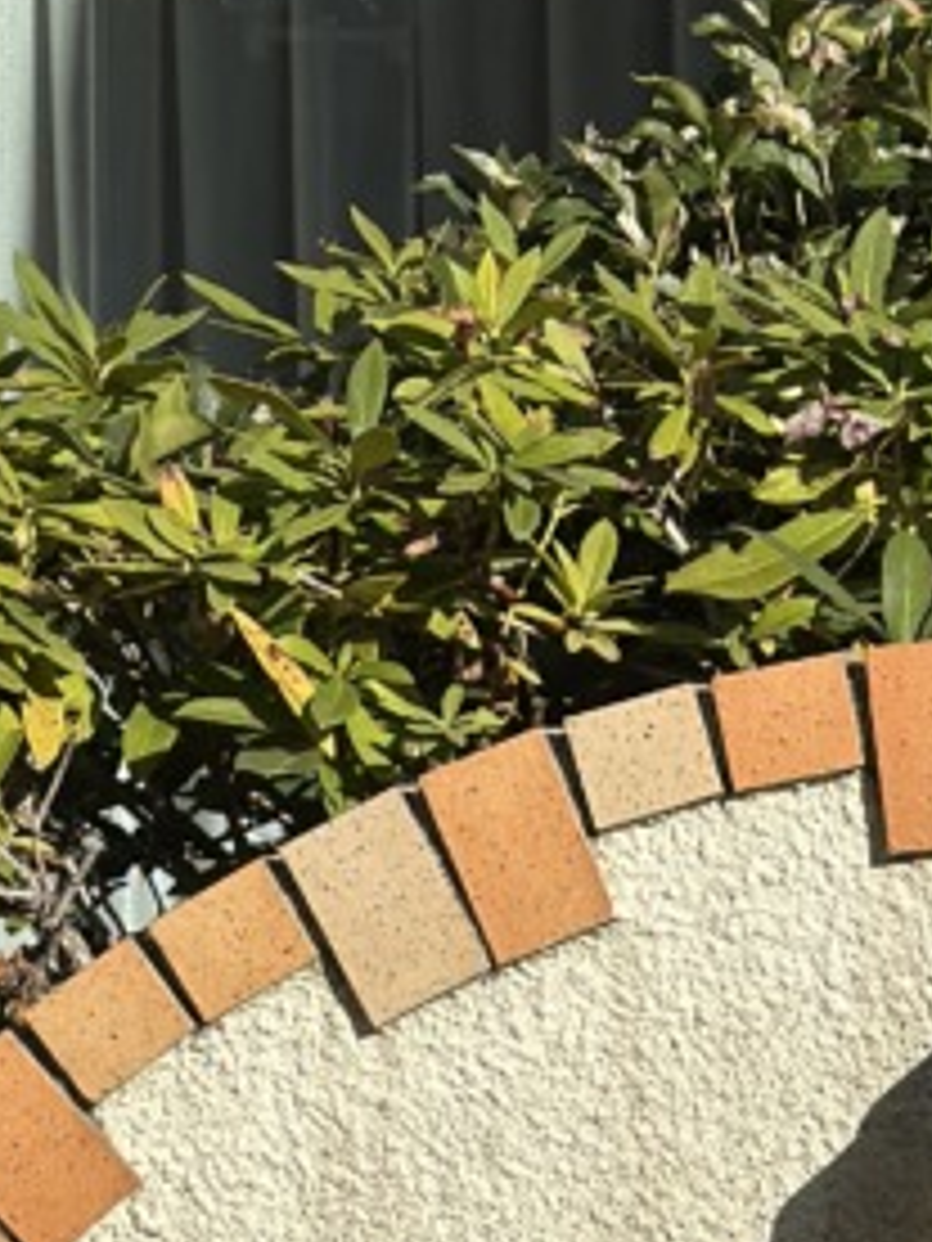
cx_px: 1094
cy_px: 1660
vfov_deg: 10.8
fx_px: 6390
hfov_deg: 8.3
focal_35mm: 178
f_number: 1.78
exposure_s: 1/10870
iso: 100
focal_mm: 6.86
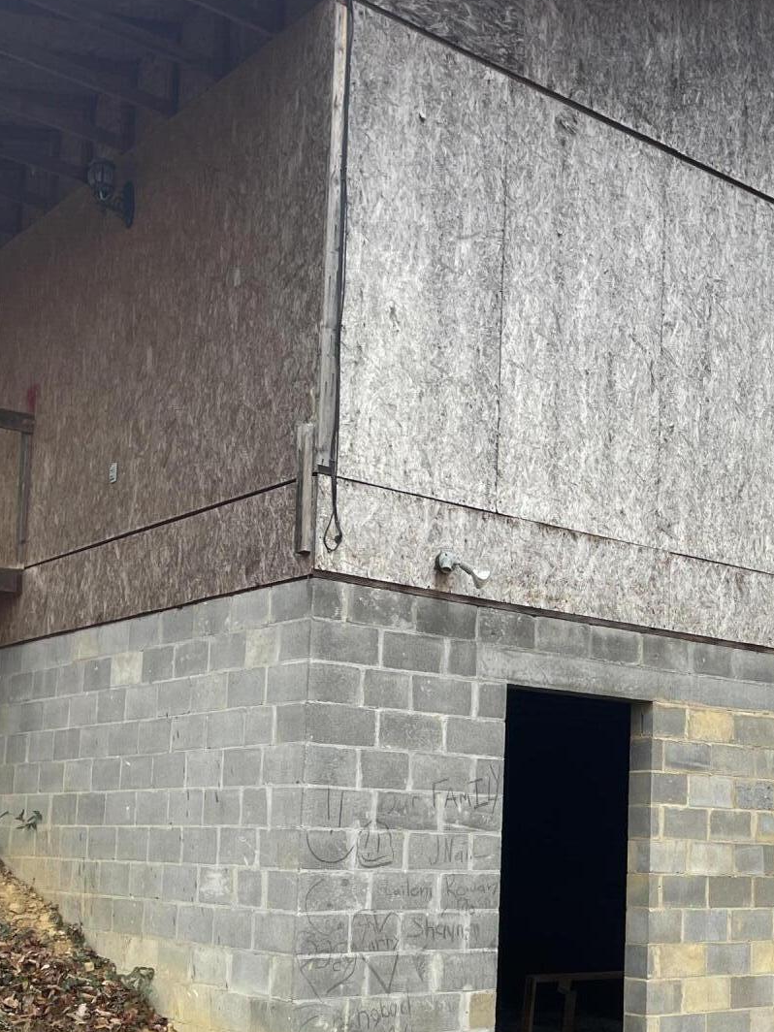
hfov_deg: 30.3
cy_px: 707
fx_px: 1401
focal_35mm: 47
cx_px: 585
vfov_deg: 39.8
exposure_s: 1/121
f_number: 1.6
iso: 50
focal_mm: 5.1
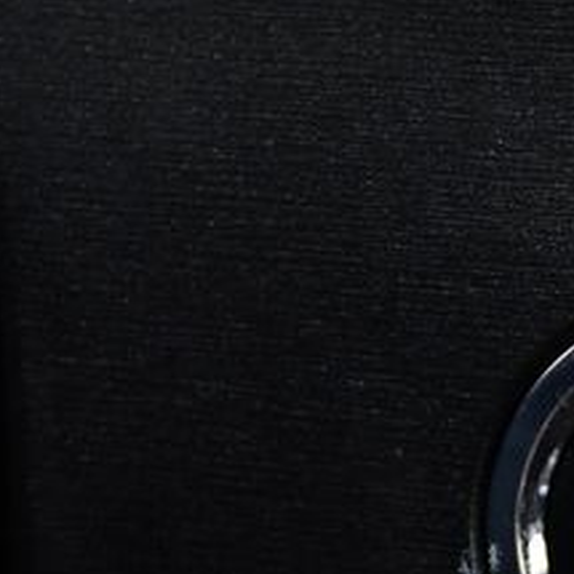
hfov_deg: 6.9
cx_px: 705
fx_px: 4690
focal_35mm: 250
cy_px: 542
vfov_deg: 7.0
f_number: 5
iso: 2500
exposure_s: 1/400
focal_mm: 66
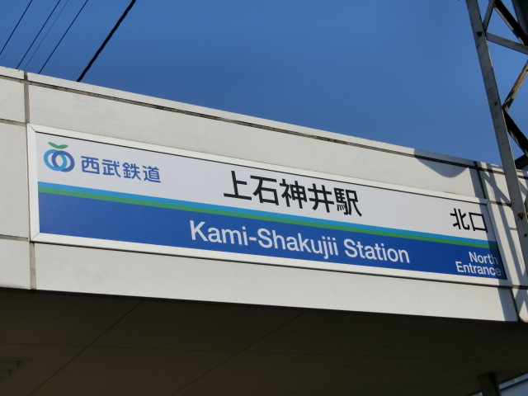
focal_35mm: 60
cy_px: 198
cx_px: 264
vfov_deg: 24.4
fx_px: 915
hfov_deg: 32.2
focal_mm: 10.7
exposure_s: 1/320
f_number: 9.9
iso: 80
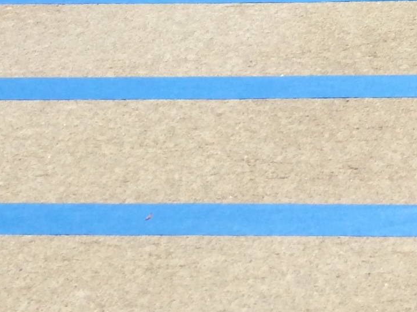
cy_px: -296
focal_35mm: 131
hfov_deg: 13.2
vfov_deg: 10.5
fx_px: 1578
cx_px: 800
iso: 32
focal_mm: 4.15
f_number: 2.2
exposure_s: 1/4115
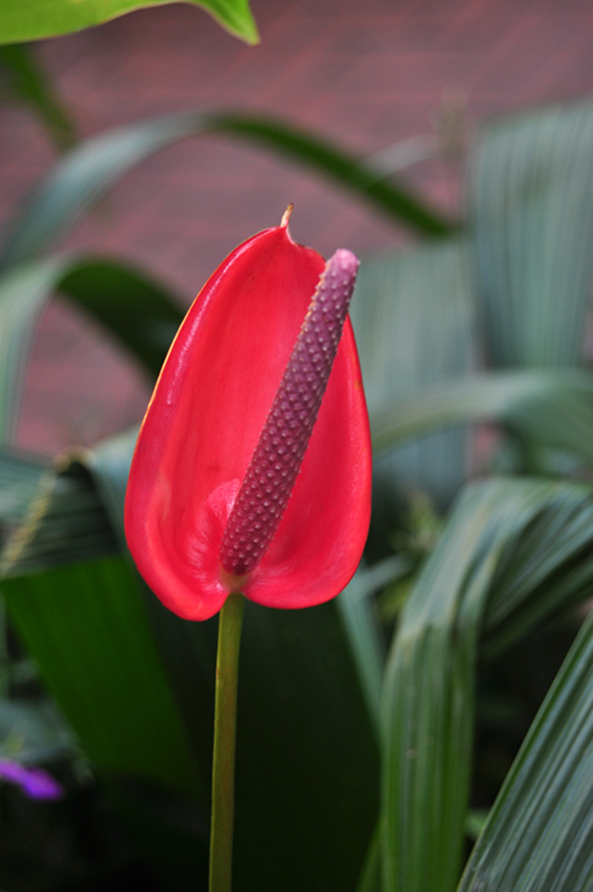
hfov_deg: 16.5
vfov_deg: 24.6
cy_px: 446
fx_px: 2044
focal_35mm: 82
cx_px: 296
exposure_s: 1/20
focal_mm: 55
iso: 200
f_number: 5.6
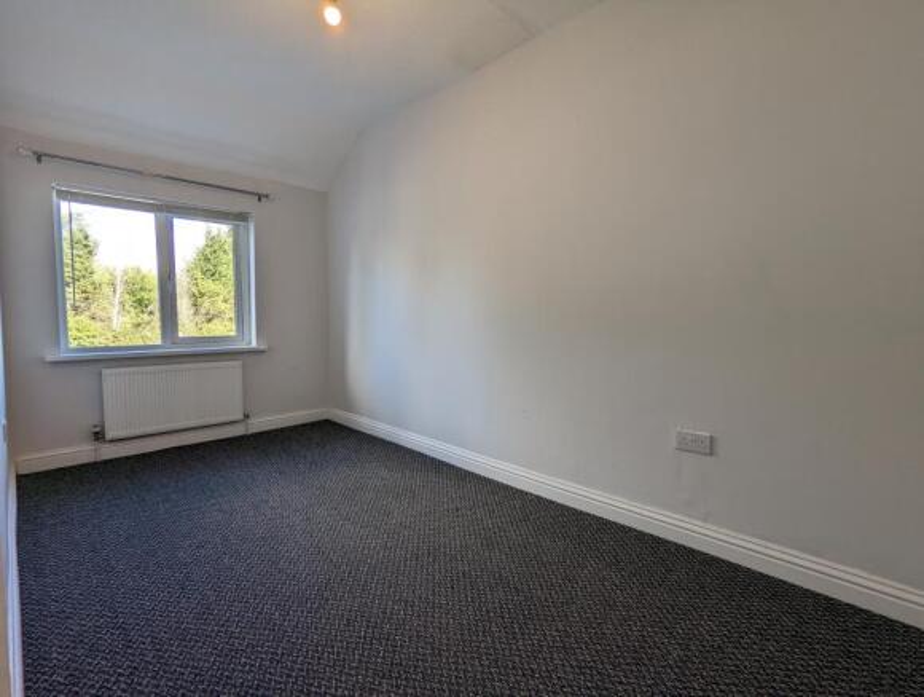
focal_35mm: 16
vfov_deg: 78.3
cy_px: 348
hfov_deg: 94.4
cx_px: 462
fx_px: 428
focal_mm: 2.35
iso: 51
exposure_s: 1/137
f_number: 2.2
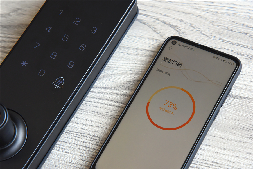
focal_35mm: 120
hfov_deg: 17.1
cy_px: 84
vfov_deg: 11.4
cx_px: 126
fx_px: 843
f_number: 9
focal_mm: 120
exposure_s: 1/125
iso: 3600
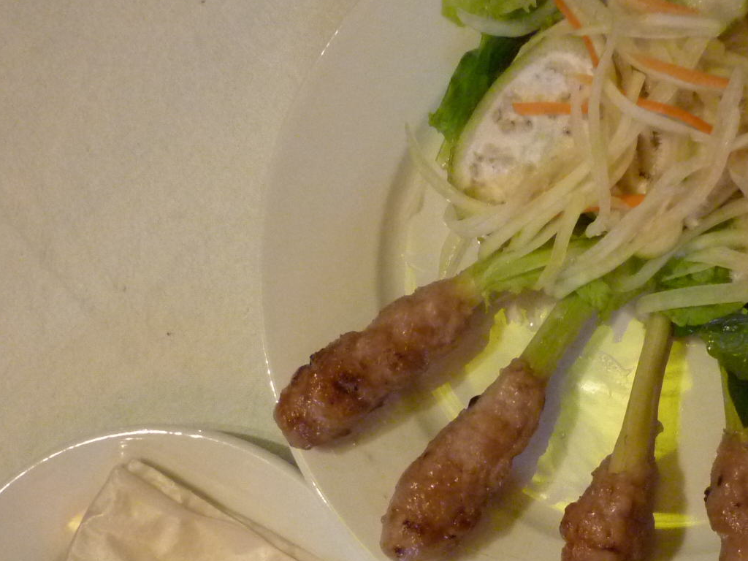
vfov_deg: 21.9
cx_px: 533
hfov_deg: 29.1
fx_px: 1426
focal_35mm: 66
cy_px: 476
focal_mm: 5.5
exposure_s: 1/15
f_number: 2.8
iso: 400
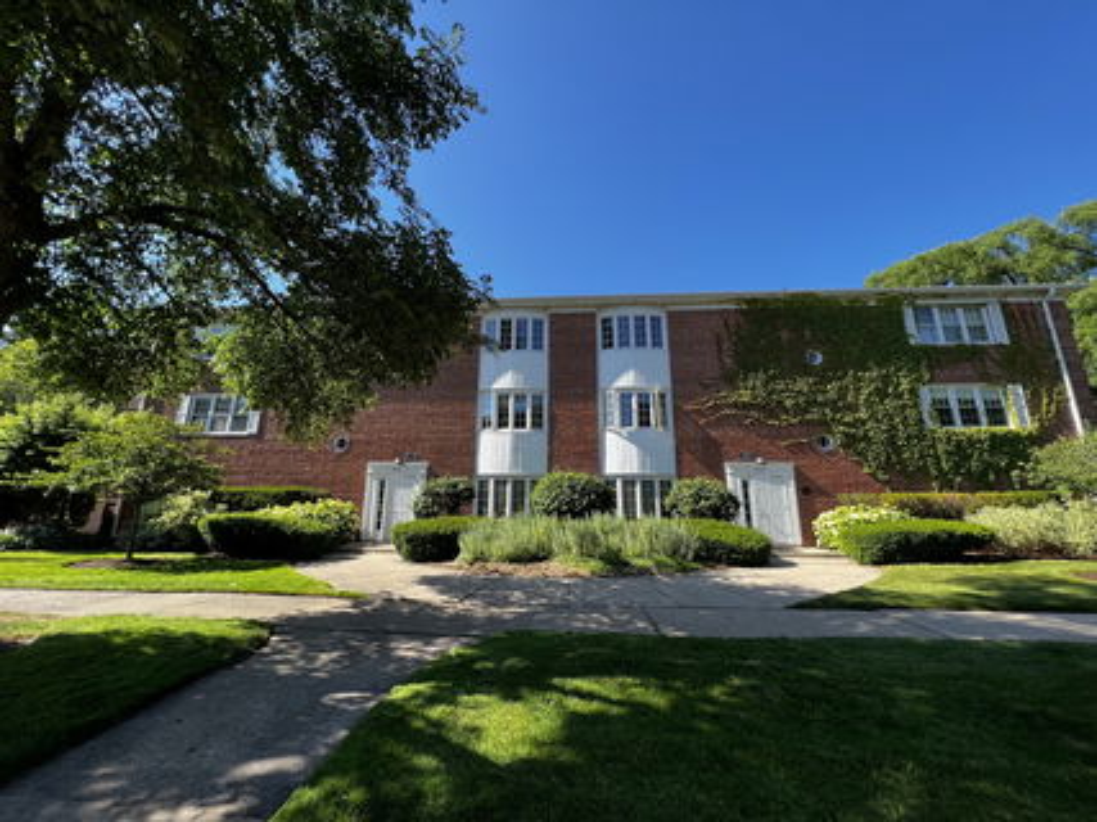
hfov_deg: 106.2
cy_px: 411
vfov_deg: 89.9
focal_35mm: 13
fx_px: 412
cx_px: 548
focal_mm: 1.57
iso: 32
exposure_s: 1/555
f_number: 1.8
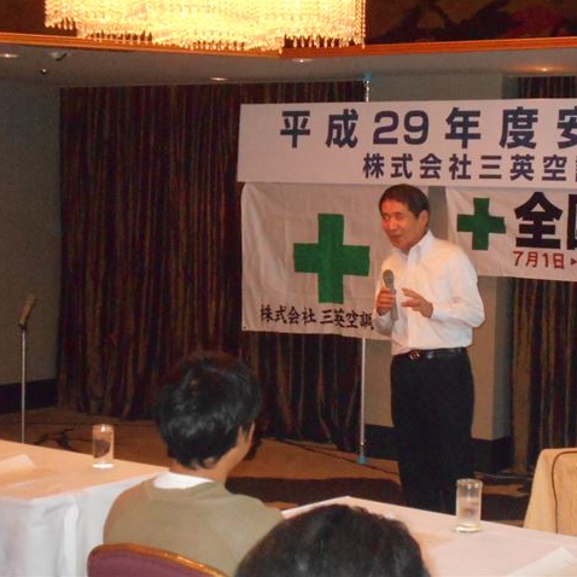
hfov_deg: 22.4
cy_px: 288
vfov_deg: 22.5
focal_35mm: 77
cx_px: 372
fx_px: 1452
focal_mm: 11.6
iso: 1600
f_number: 5.3
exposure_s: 1/60
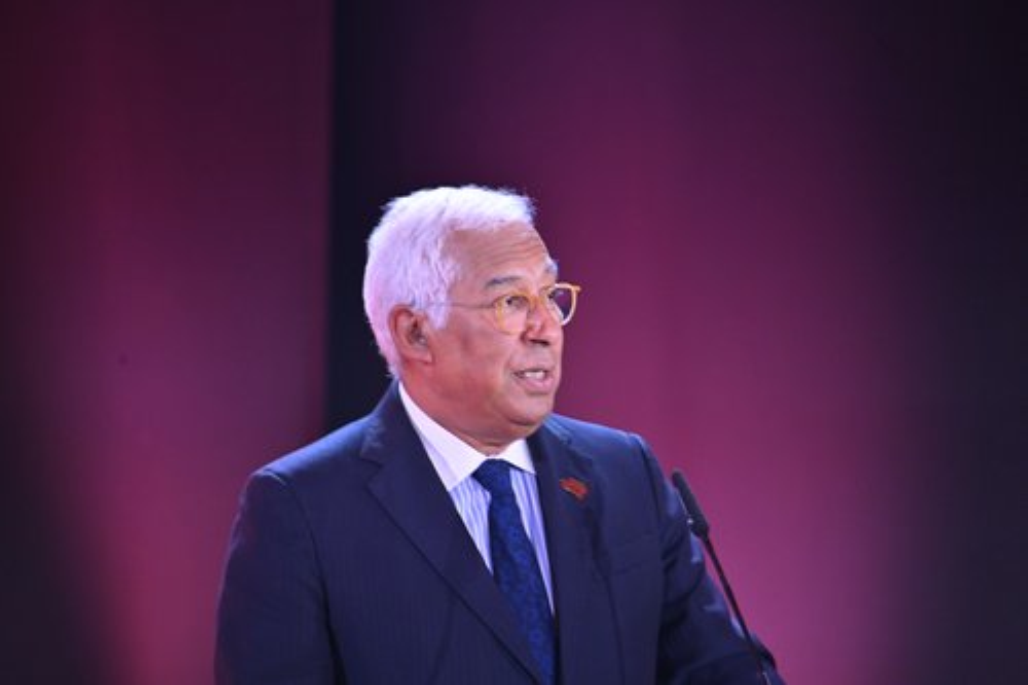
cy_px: 342
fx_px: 17127
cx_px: 514
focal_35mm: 600
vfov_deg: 2.3
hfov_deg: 3.4
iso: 2000
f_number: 6.3
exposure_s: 1/125
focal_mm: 600
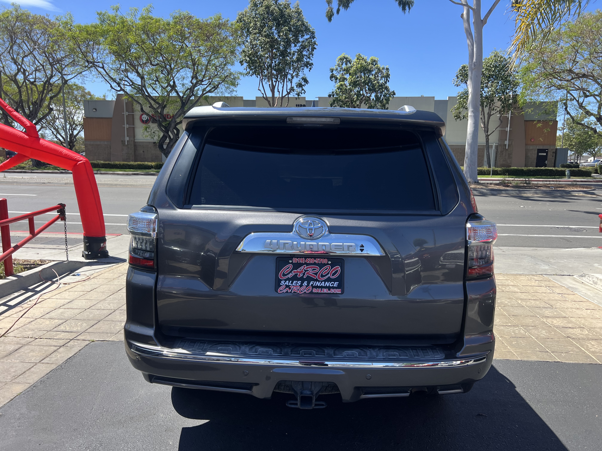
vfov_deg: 53.1
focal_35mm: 26
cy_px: 226
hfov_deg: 67.3
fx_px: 452
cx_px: 301
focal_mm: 5.7
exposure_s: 1/1838
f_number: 1.5
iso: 50
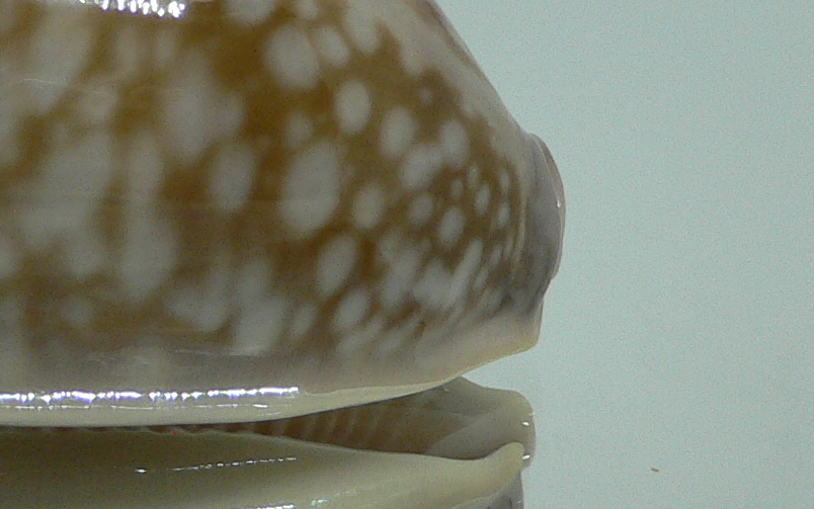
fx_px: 2064
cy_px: 282
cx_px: 61
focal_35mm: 93
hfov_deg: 21.7
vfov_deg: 14.1
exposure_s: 1/60
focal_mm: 4.6
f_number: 2.8
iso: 150
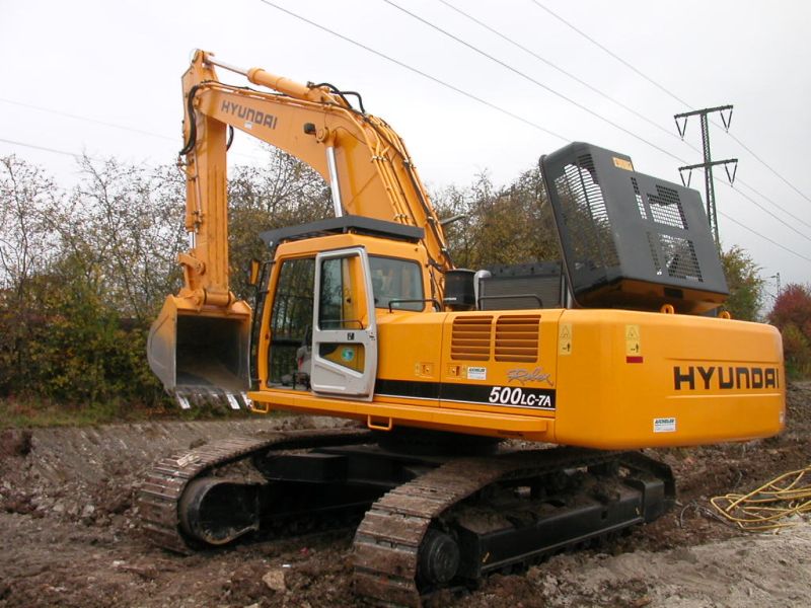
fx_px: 867
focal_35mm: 37
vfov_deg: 38.7
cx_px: 406
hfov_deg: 50.1
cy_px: 304
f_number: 4.5
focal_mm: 5.6
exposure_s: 1/180
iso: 100
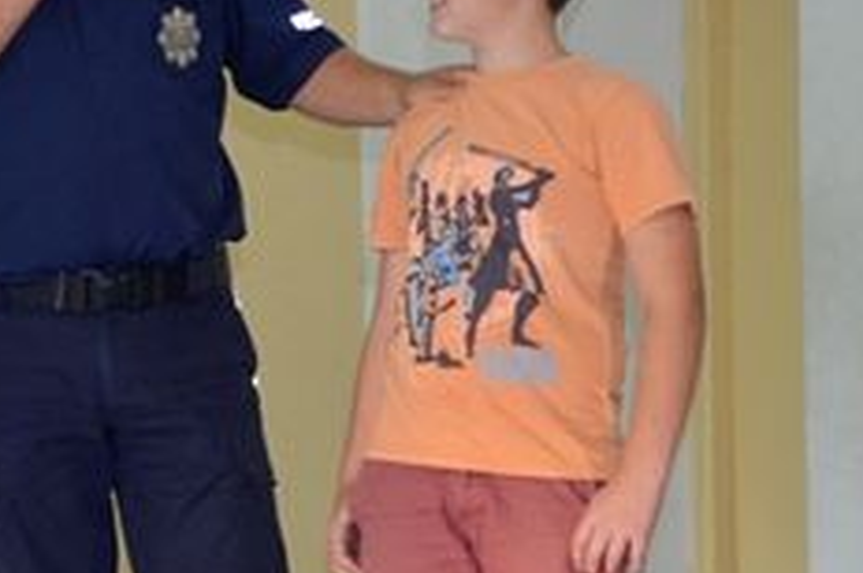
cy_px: 415
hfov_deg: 11.0
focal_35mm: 176
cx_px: -651
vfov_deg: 7.8
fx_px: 4213
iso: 900
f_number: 4.2
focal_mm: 32
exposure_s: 1/60
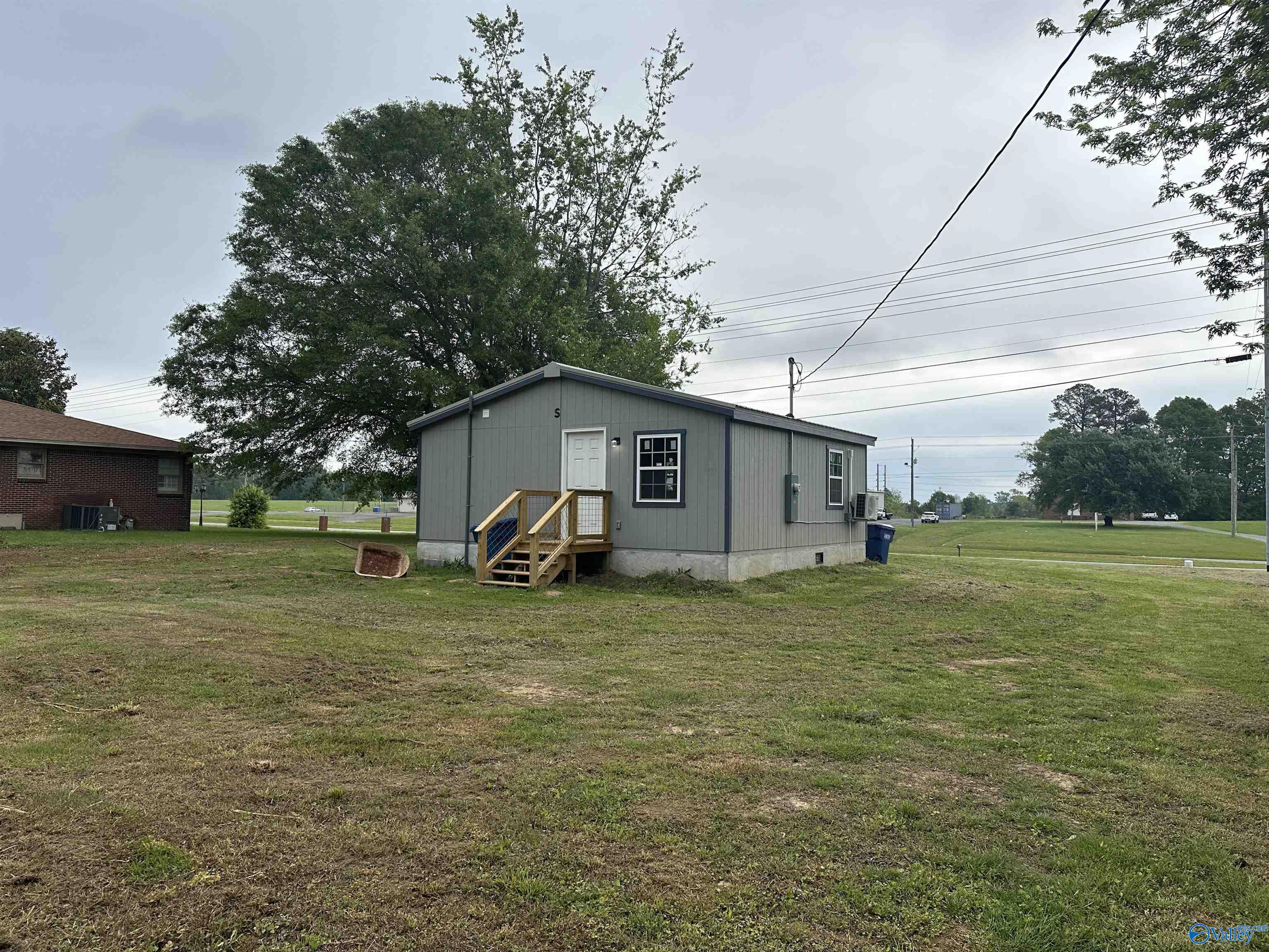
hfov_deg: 71.6
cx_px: 634
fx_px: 880
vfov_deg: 56.8
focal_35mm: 24
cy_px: 476
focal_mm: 6.86
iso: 80
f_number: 1.78
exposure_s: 1/3155
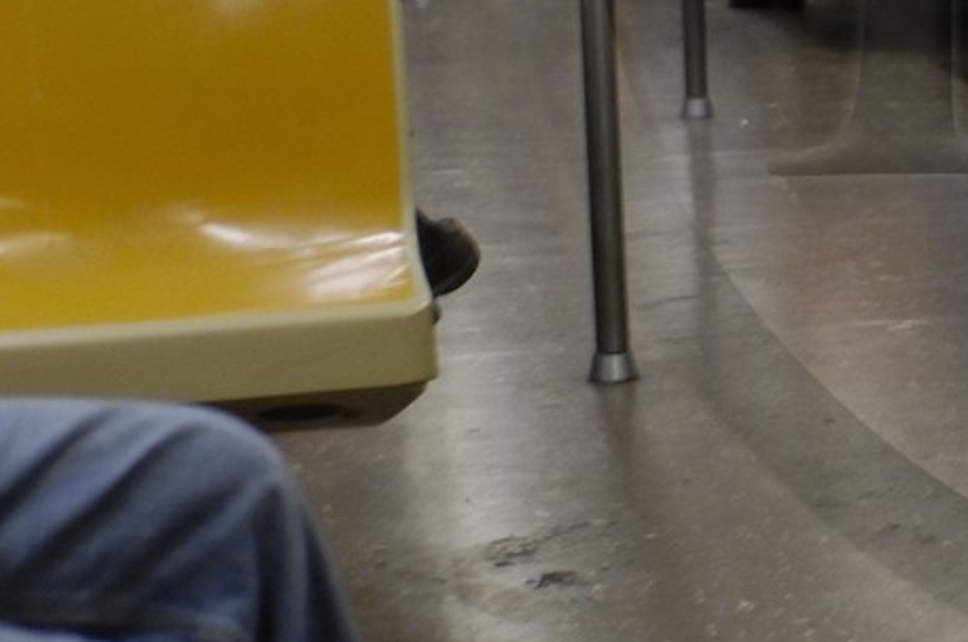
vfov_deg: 9.2
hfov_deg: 13.3
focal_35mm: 147
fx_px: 3946
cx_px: 1364
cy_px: -170
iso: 400
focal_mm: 28
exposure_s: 1/30
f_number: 2.8
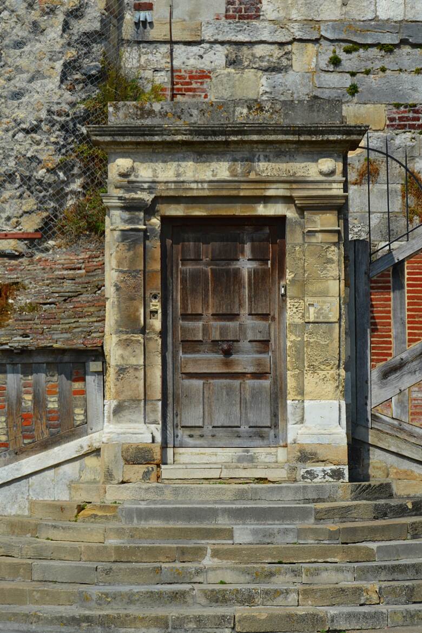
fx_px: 1635
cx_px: 211
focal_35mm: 93
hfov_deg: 14.7
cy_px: 316
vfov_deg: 21.9
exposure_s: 1/250
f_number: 8
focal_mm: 62
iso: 100
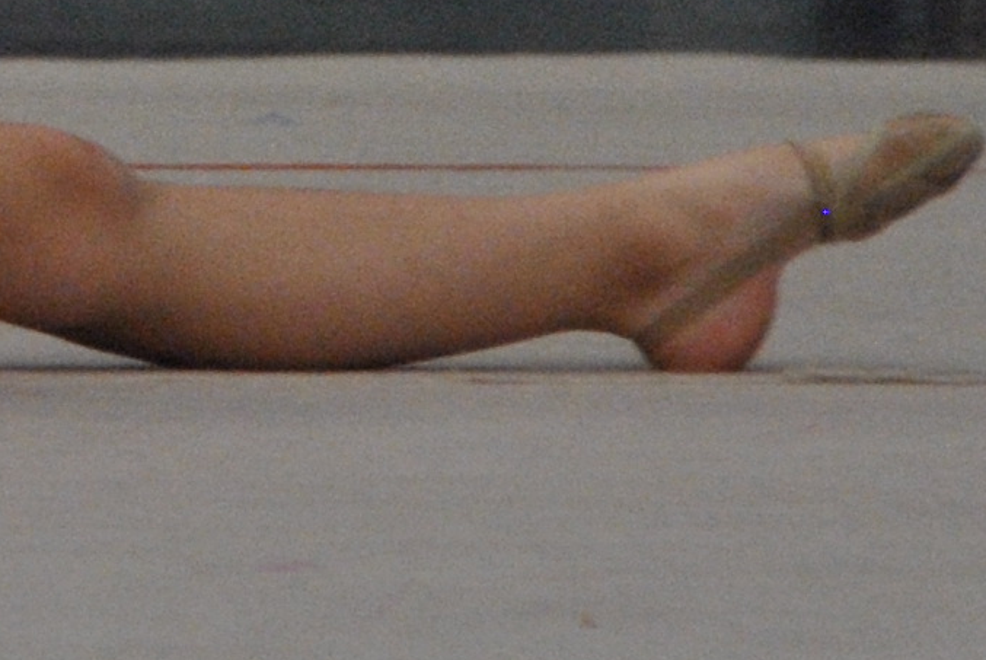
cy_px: -592
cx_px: -922
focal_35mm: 1458
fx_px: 39975
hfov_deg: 1.4
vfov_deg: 0.9
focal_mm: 170
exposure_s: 1/160
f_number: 6
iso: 800
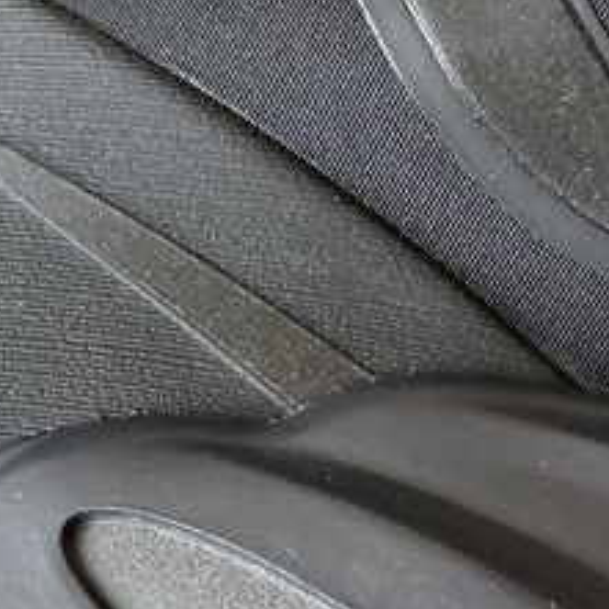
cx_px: 55
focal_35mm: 104
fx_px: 2070
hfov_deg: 16.5
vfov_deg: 16.7
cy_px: 413
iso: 100
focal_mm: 4.25
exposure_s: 1/50
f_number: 1.8
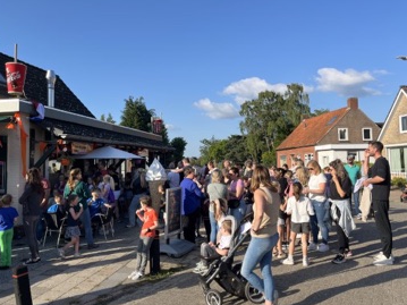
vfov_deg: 48.2
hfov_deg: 61.5
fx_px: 341
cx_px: 183
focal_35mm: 29
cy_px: 142
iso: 50
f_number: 1.6
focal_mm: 5.1
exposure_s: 1/2268
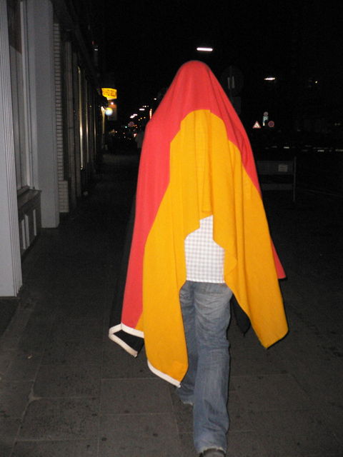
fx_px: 462
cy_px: 228
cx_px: 172
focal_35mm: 35
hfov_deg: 40.7
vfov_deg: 52.6
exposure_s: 1/60
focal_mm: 5.8
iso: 400
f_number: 2.8
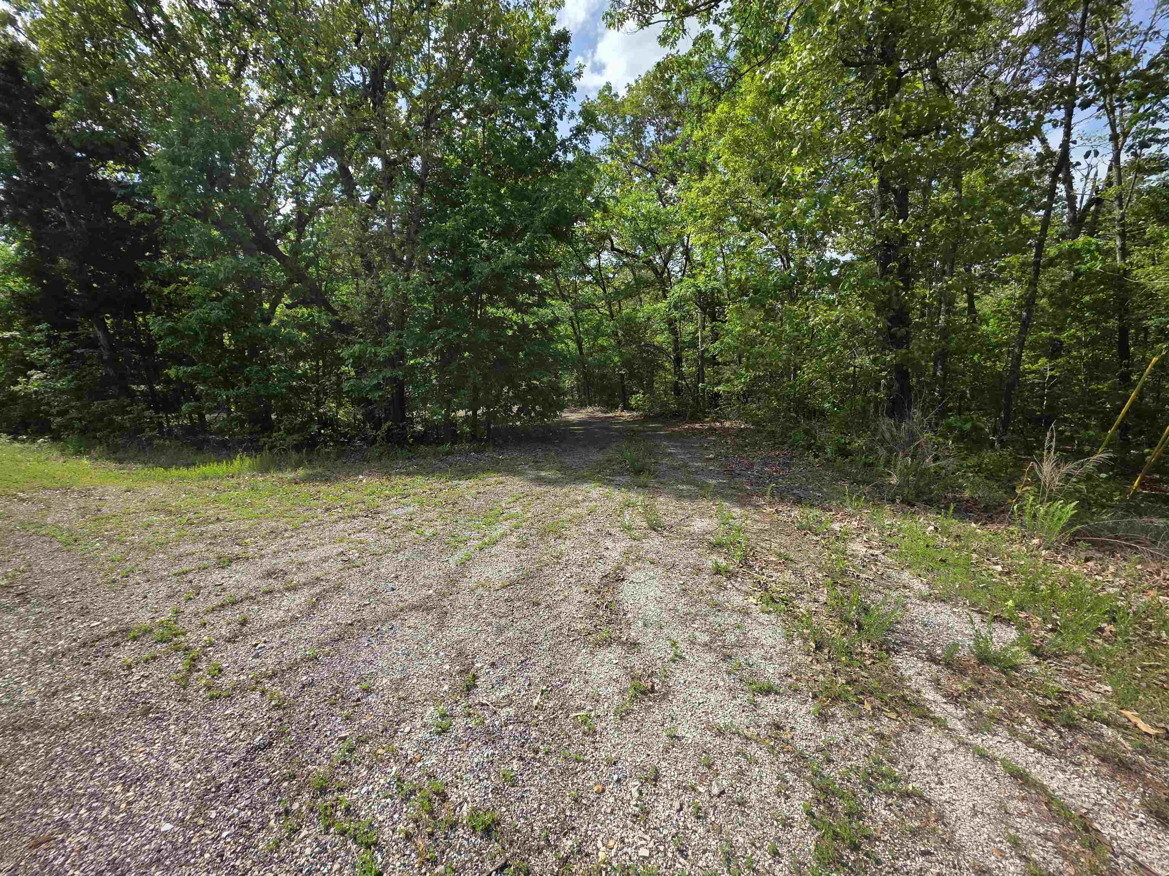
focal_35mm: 13
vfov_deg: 89.9
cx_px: 584
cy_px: 438
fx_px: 439
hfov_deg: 106.2
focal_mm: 2.2
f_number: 1.9
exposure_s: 1/1076
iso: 40
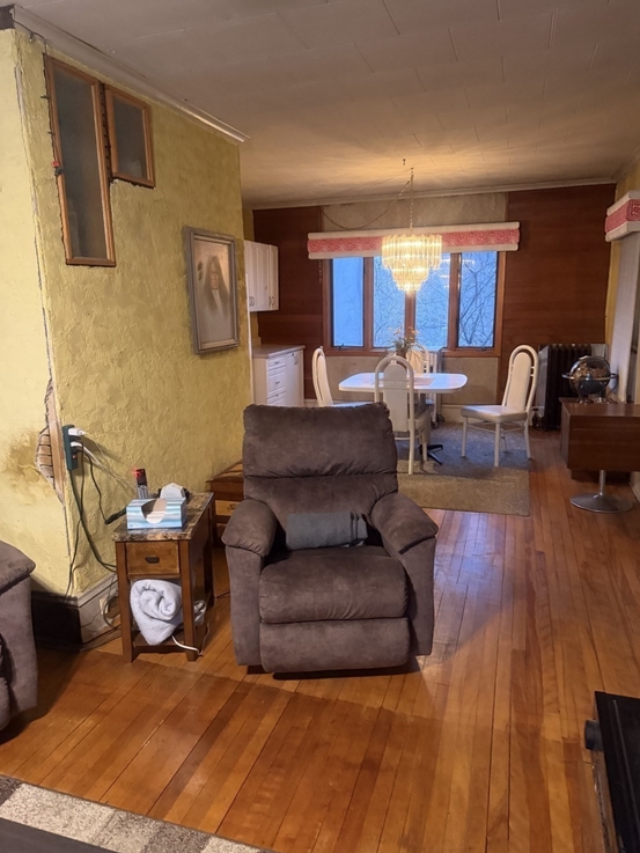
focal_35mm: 25
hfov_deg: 54.9
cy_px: 427
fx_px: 616
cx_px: 315
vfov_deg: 69.4
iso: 1000
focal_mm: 6.76
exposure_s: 1/40
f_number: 1.78
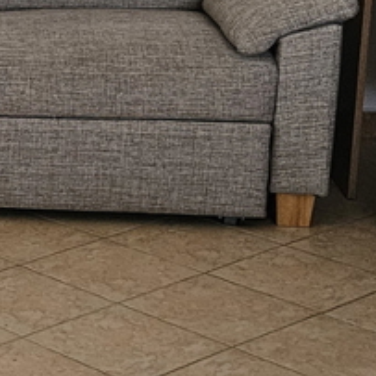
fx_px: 1475
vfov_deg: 14.5
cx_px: -295
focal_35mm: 120
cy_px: 85
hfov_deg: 13.2
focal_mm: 5.4
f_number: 1.8
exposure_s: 1/100
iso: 640
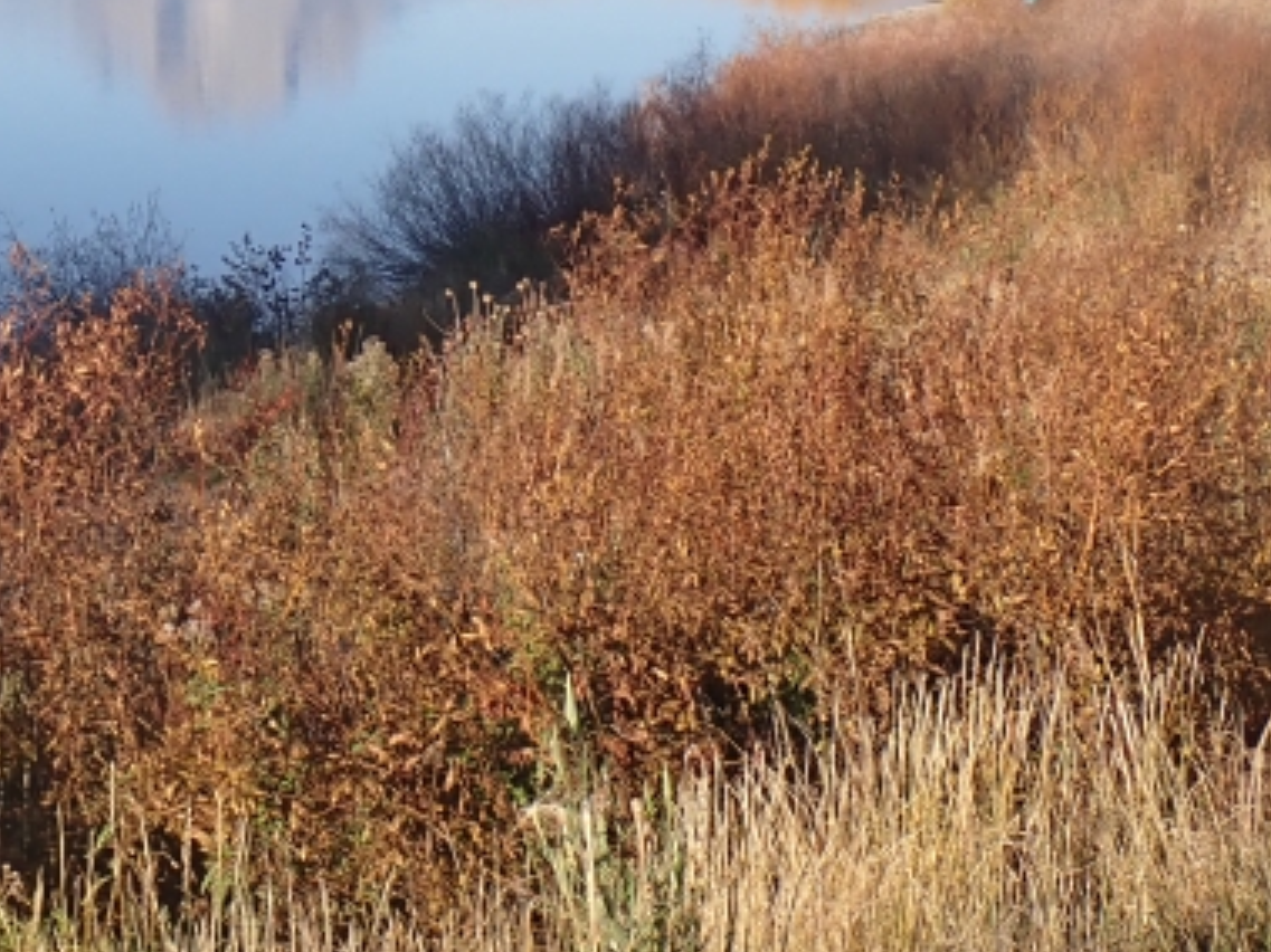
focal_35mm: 95
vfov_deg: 15.3
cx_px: 3
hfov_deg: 20.0
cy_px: 64
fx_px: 3487
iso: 100
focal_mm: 6.37
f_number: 10
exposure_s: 1/80
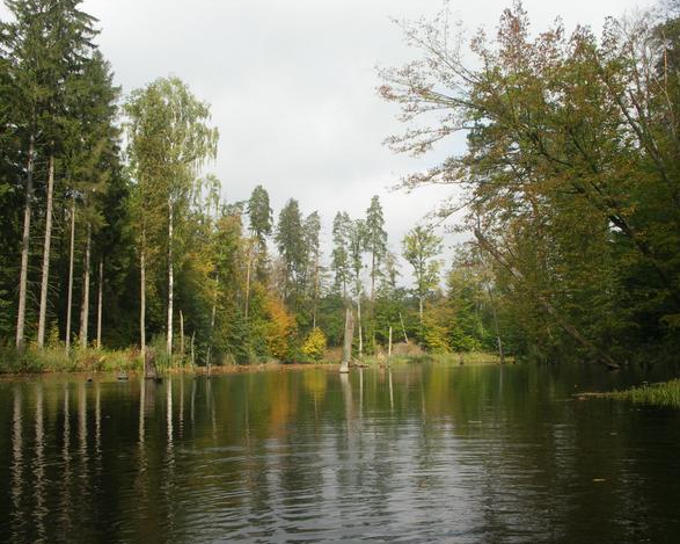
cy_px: 271
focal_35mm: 33
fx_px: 664
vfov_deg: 44.5
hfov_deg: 54.2
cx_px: 334
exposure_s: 1/320
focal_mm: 8.1
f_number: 7.1
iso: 200
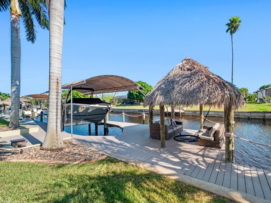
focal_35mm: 15
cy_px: 102
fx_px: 117
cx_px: 143
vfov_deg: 81.7
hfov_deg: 98.1
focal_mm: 7
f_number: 7.1
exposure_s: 1/250
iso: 200
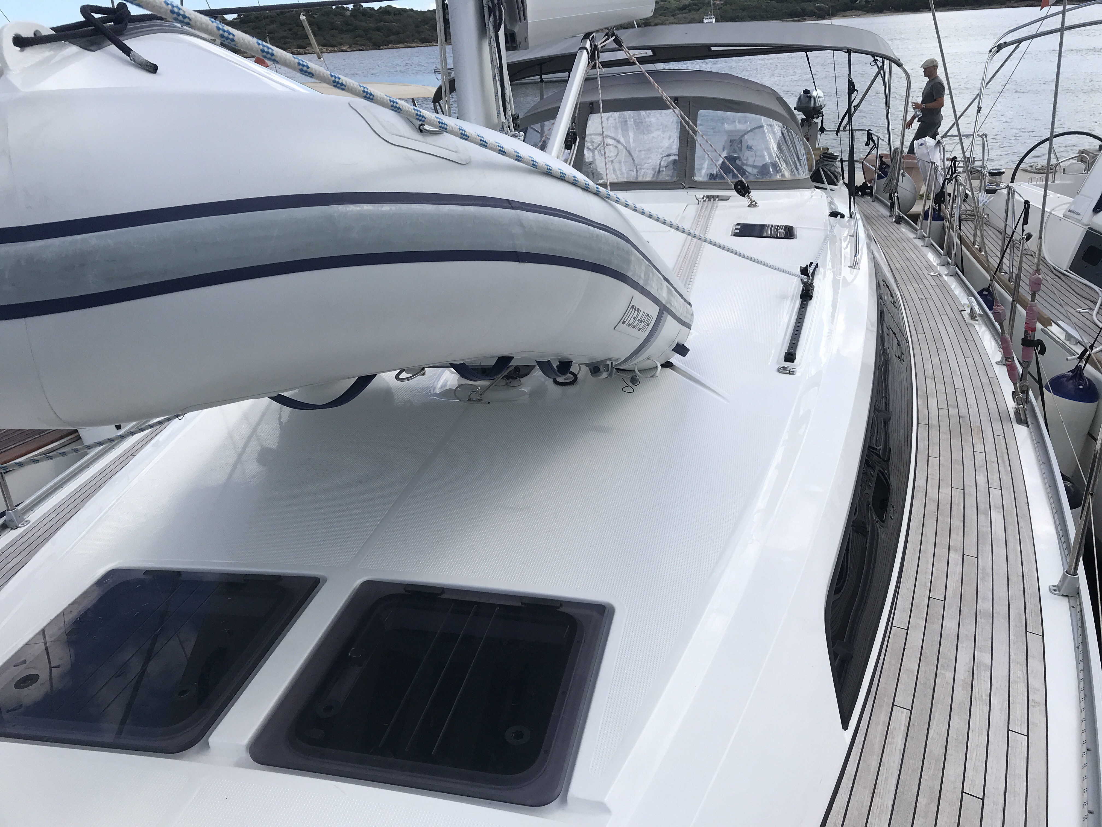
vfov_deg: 49.7
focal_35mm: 28
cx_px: 551
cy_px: 414
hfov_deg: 63.4
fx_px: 891
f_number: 1.8
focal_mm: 3.99
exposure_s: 1/2336
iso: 20
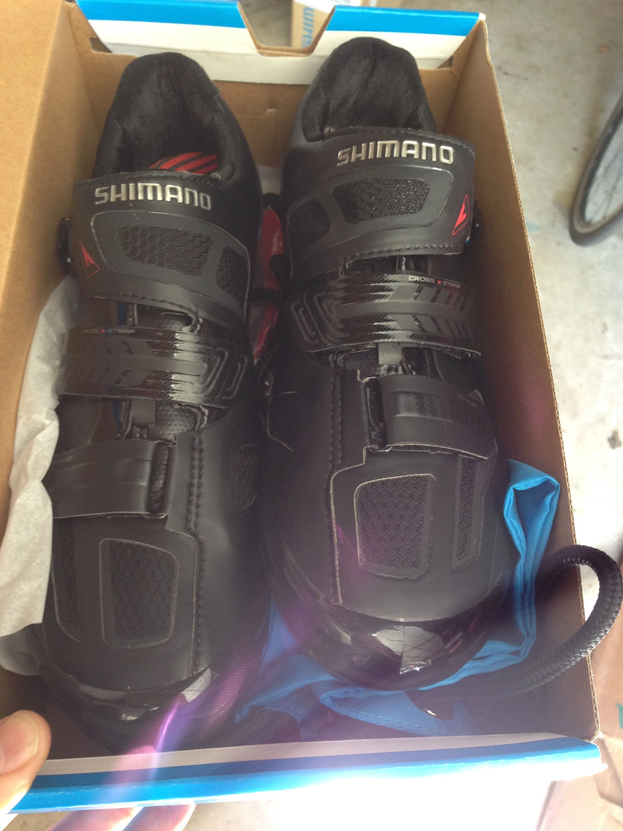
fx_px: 792
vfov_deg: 55.4
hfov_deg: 42.9
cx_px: 312
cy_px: 416
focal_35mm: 33
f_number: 2.4
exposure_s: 1/20
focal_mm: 4.12
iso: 100
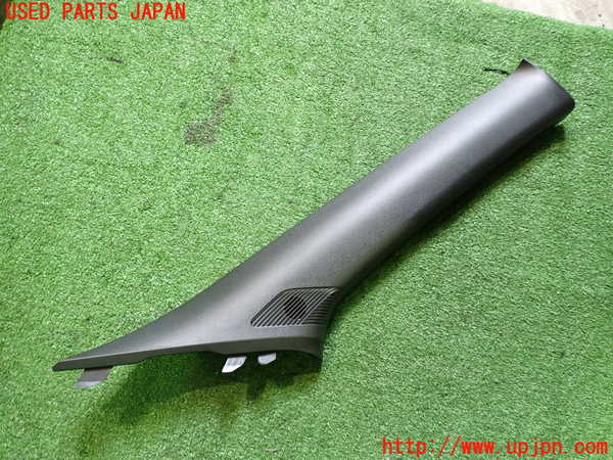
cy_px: 230
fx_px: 531
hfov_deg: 60.0
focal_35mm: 30
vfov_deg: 46.8
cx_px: 306
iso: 320
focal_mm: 5.4
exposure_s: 1/30
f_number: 2.3
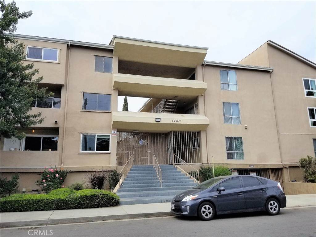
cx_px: 158
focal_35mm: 26
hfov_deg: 67.3
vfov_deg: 53.1
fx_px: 237
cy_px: 118
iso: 50
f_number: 1.7
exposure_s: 1/2552
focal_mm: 4.3
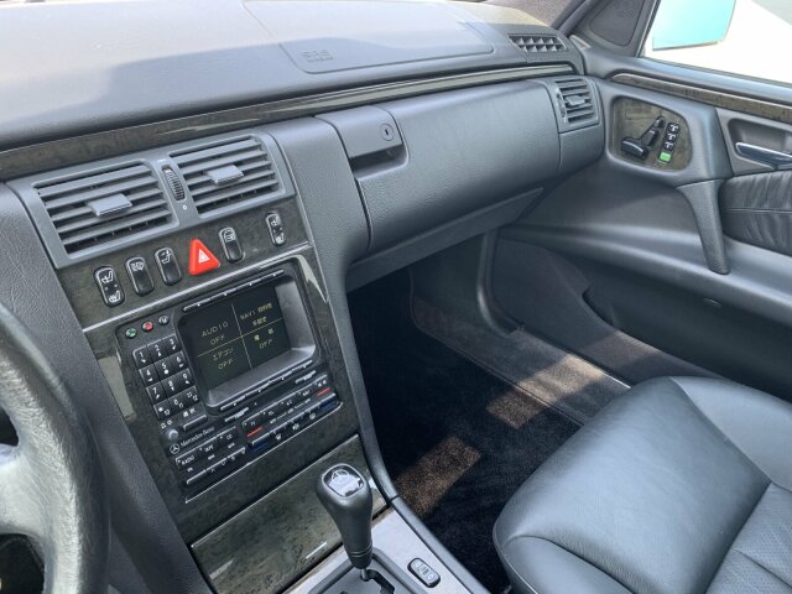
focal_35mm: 26
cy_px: 297
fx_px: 595
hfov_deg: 67.3
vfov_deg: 53.1
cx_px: 396
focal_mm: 4.25
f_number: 1.8
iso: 100
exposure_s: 1/119
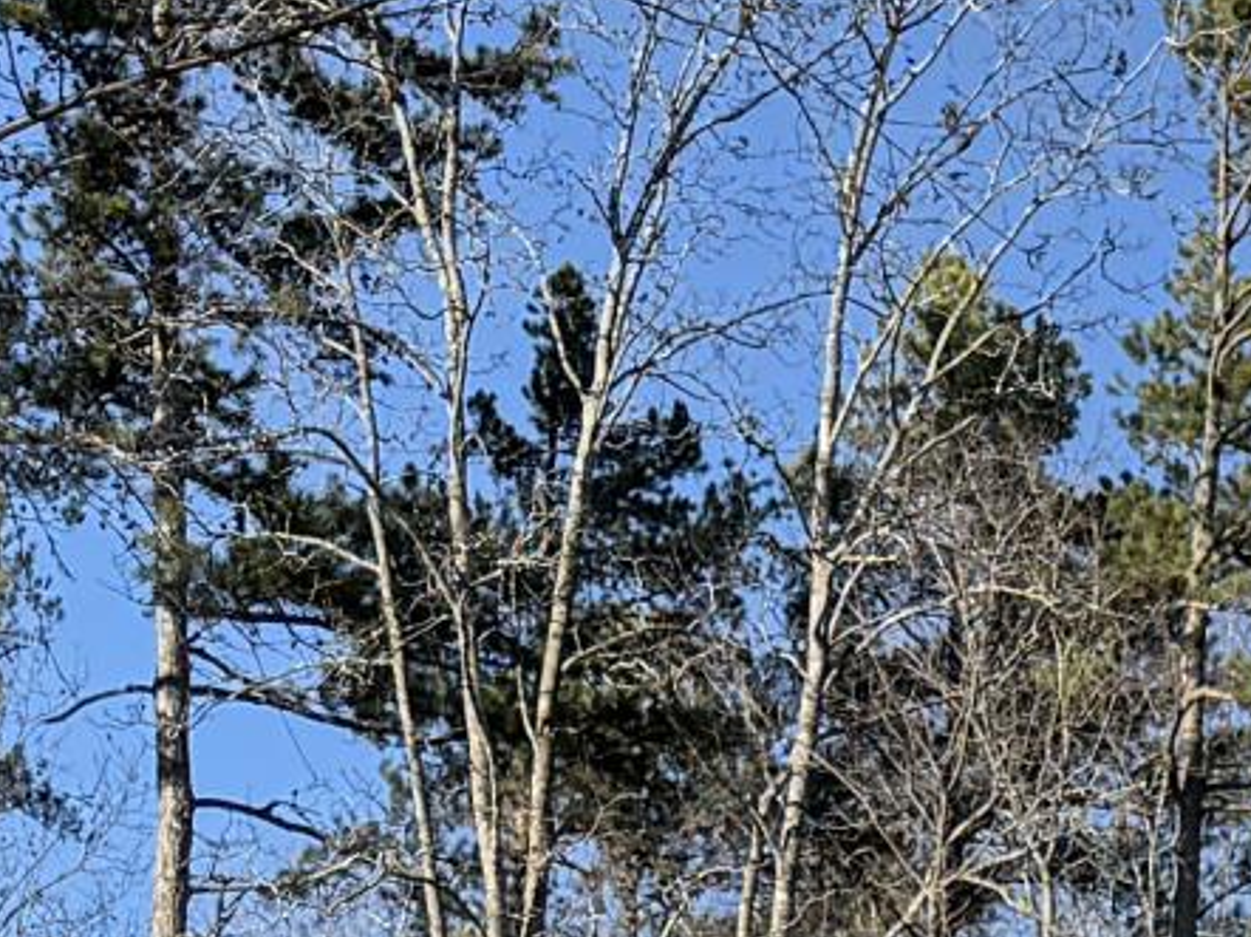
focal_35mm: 163
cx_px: 1500
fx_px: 5888
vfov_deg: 7.8
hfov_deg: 11.9
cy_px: 2834
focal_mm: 6.76
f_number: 1.78
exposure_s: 1/2445
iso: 80
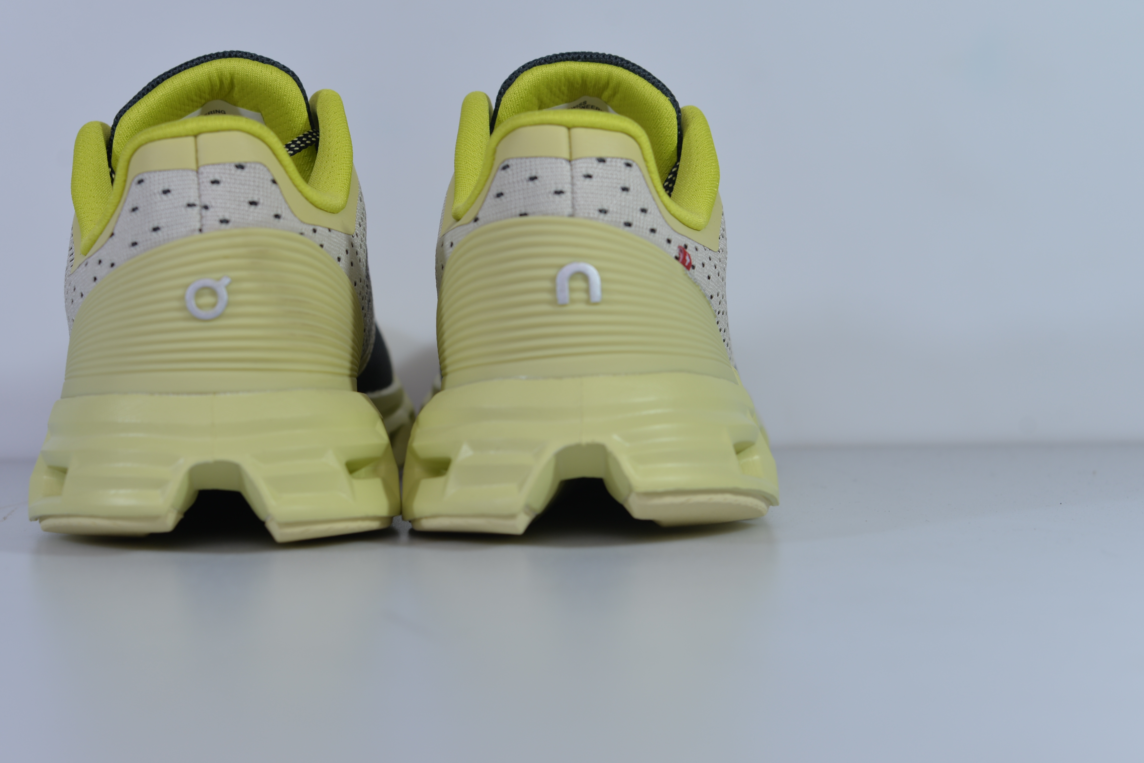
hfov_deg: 29.9
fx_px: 2130
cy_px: 299
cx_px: 409
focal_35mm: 67
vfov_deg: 20.3
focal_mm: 50
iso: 100
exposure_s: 1/320
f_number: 5.6
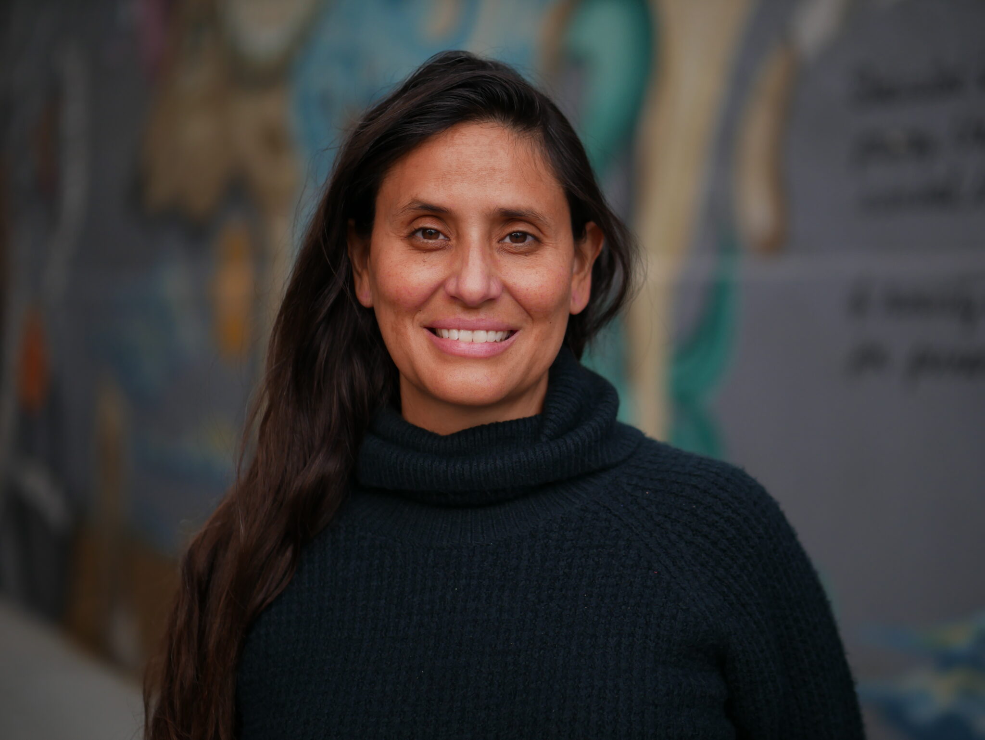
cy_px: 370
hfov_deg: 22.7
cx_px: 492
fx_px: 2448
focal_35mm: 86
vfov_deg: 17.2
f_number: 1.2
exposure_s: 1/400
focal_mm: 43
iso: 200
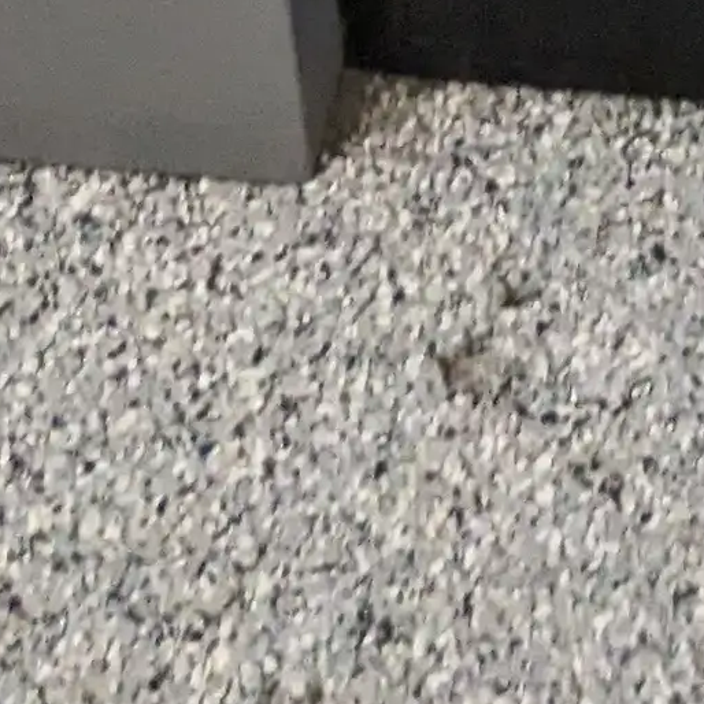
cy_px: -1605
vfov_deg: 10.0
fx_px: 2554
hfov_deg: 14.8
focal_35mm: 111
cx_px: 971
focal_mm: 2.22
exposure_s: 1/120
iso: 844
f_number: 2.2
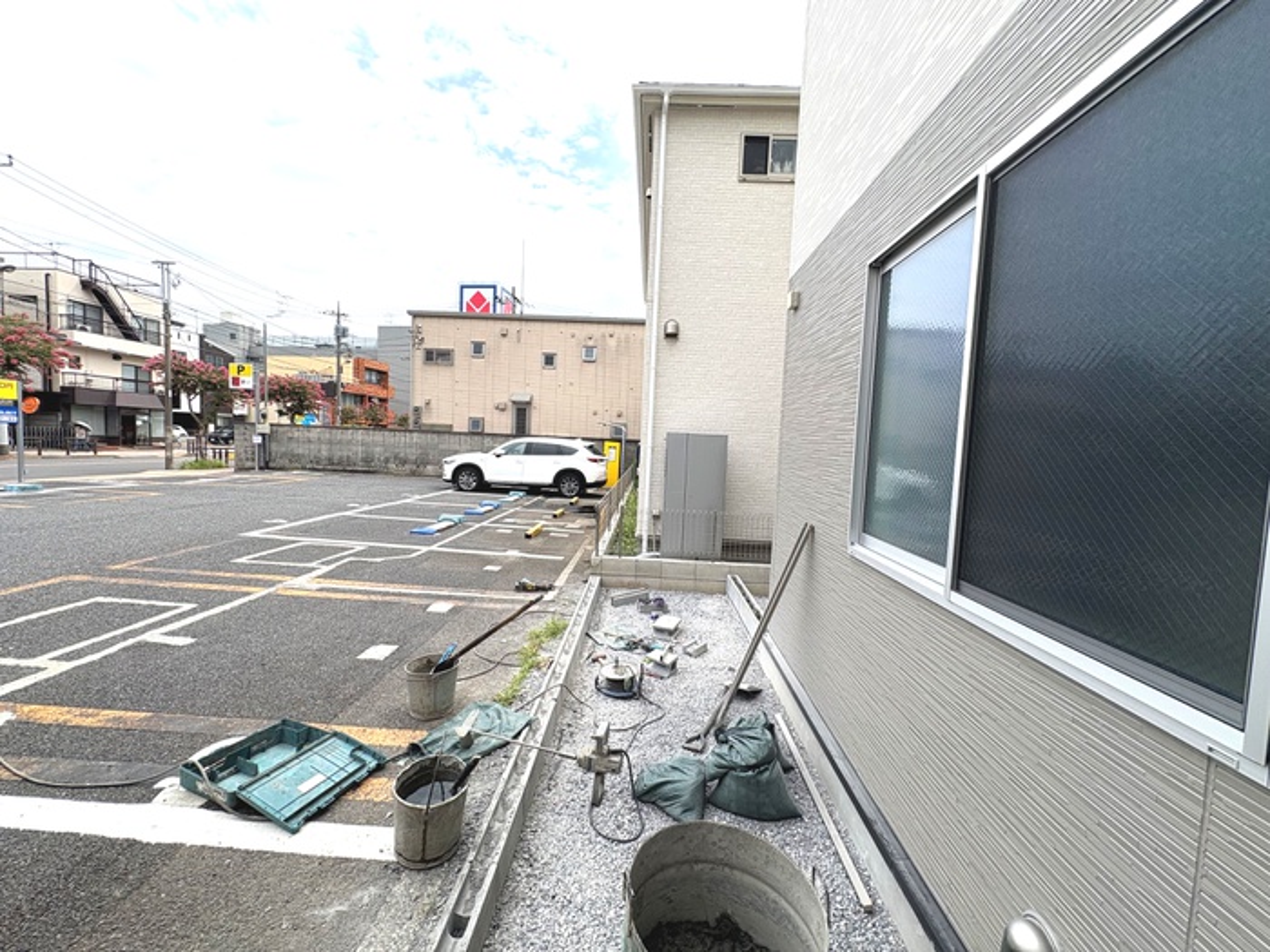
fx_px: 514
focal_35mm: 14
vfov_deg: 85.7
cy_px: 476
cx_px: 635
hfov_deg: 102.1
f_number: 2.2
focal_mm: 2.22
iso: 50
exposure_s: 1/1370
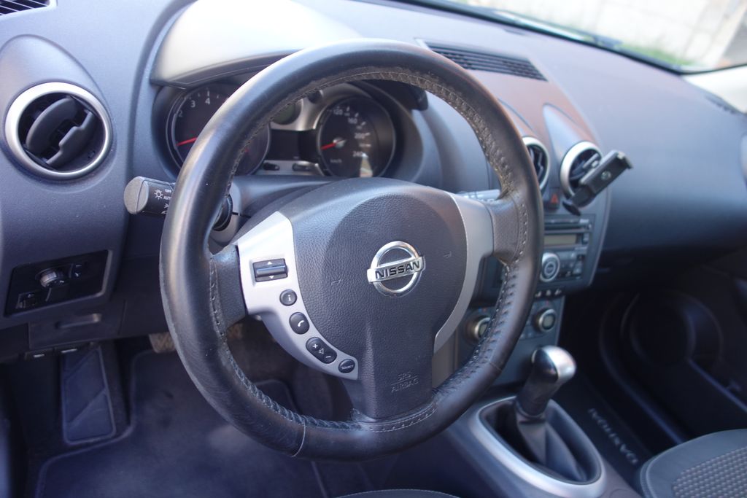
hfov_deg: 65.5
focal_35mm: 28
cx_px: 374
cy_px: 249
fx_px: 581
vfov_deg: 46.4
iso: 125
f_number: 1.8
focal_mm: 10.4
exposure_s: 1/60
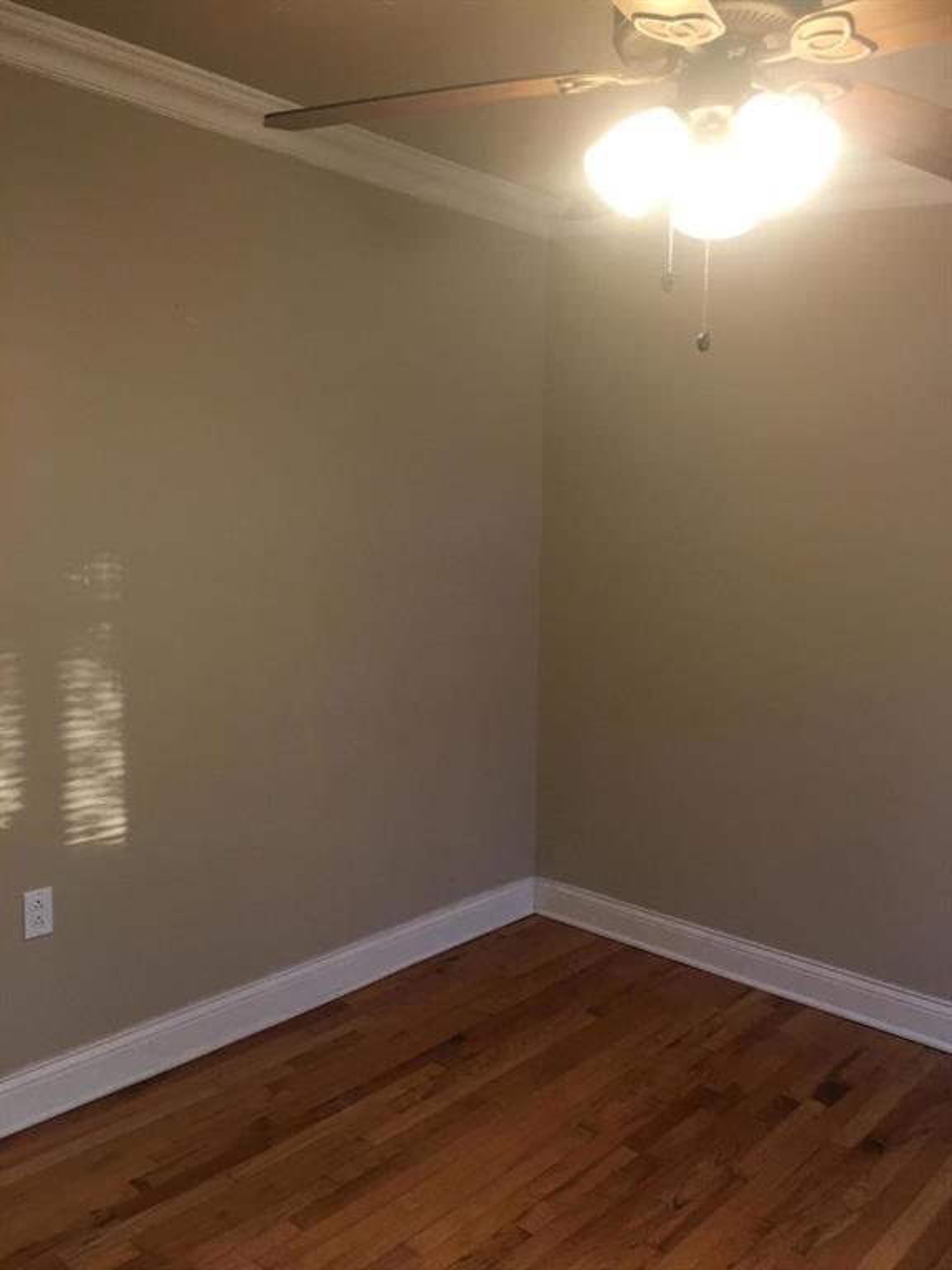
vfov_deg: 61.7
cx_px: 476
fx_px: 1063
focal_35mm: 29
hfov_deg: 48.2
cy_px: 635
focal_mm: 4.15
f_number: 2.2
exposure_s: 1/30
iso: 80
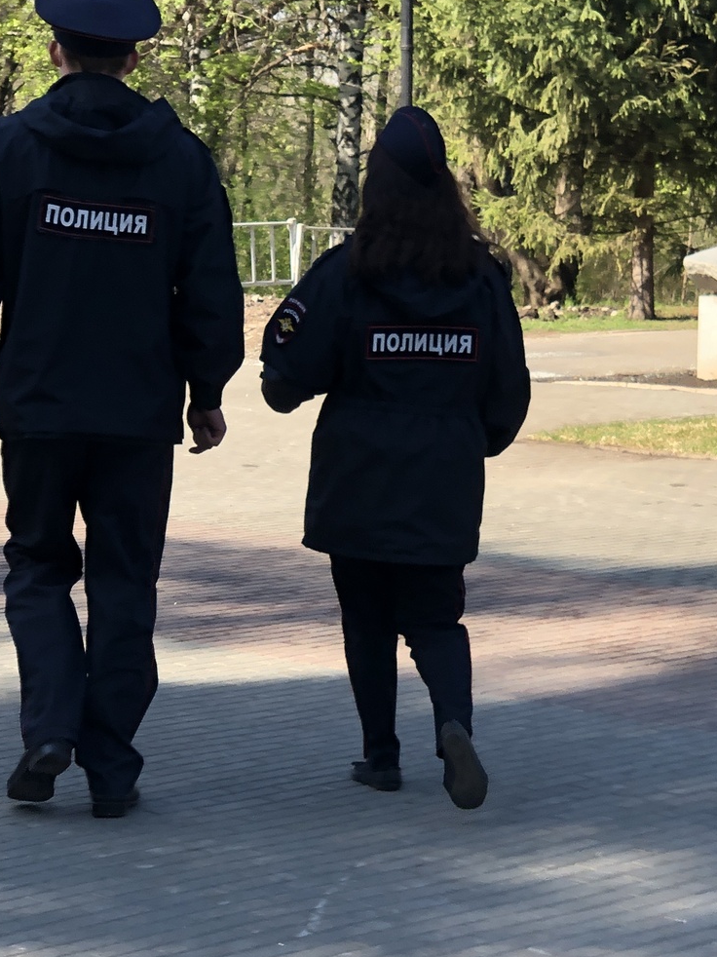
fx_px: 3122
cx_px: 564
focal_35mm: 113
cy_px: 510
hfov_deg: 13.0
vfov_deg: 17.4
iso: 16
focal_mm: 6
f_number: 2.4
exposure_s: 1/204
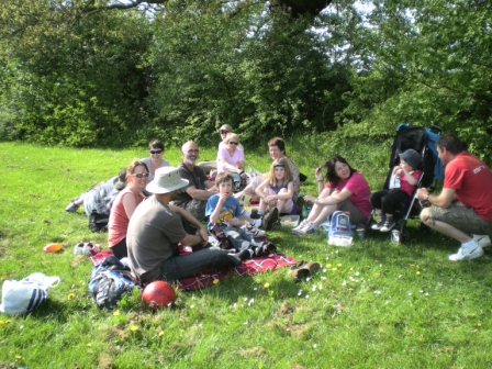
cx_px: 246
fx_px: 540
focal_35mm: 38
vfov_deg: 37.7
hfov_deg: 49.0
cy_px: 184
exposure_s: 1/206
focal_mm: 6.3
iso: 50
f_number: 3.1
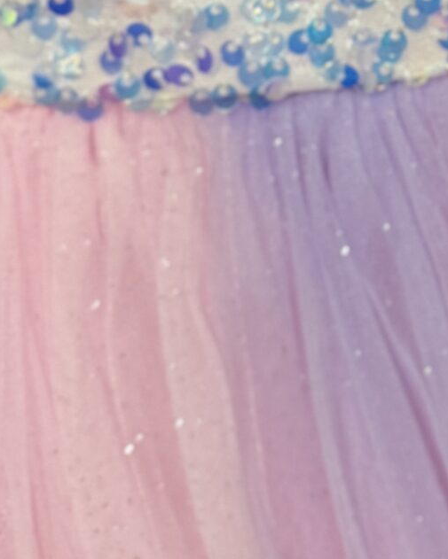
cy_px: -220
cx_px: 651
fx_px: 1574
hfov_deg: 15.1
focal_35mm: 95
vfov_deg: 18.4
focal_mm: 6.76
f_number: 1.78
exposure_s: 1/60
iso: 250
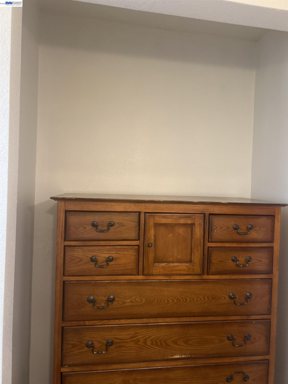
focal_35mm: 26
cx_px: 144
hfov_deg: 53.1
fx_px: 288
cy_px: 192
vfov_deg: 67.3
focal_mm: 5.7
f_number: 1.5
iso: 200
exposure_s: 1/60
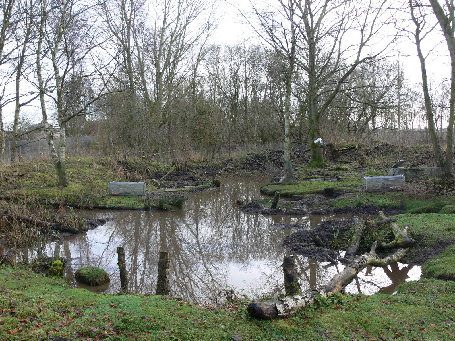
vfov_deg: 40.7
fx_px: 460
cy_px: 170
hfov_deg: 52.6
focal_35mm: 35
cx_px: 228
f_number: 4
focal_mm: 7.4
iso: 80
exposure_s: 1/60
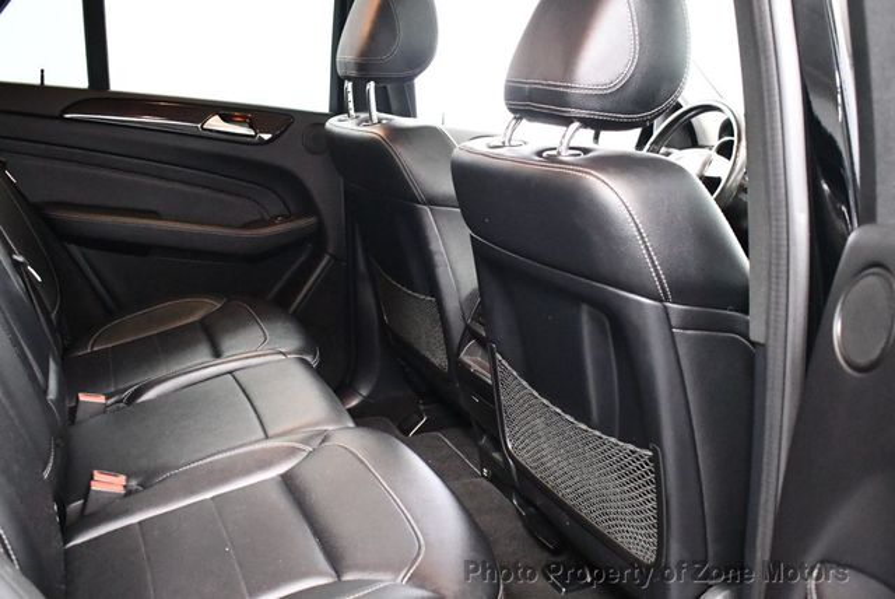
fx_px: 896
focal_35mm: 36
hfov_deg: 53.1
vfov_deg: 36.9
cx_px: 448
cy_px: 300
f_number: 3.5
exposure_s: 1/60
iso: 9000
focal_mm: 18
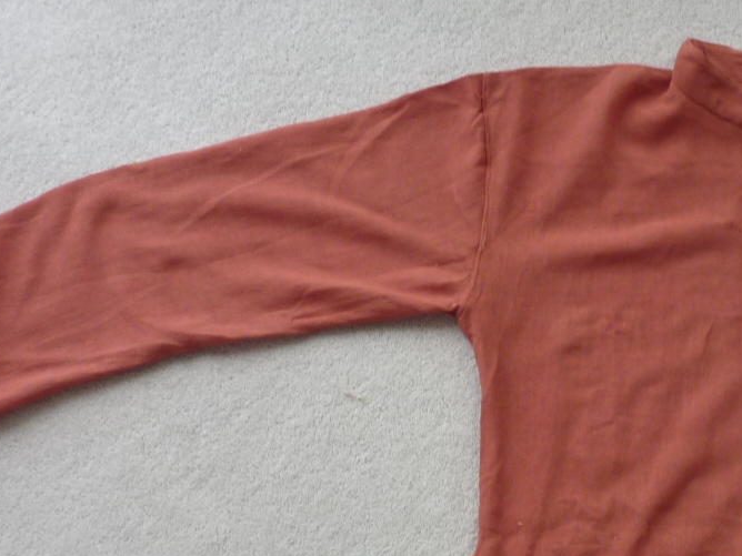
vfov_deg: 18.5
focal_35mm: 79
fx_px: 1693
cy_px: 426
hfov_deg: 24.2
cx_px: 623
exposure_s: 1/30
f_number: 2.8
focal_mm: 5.5
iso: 80
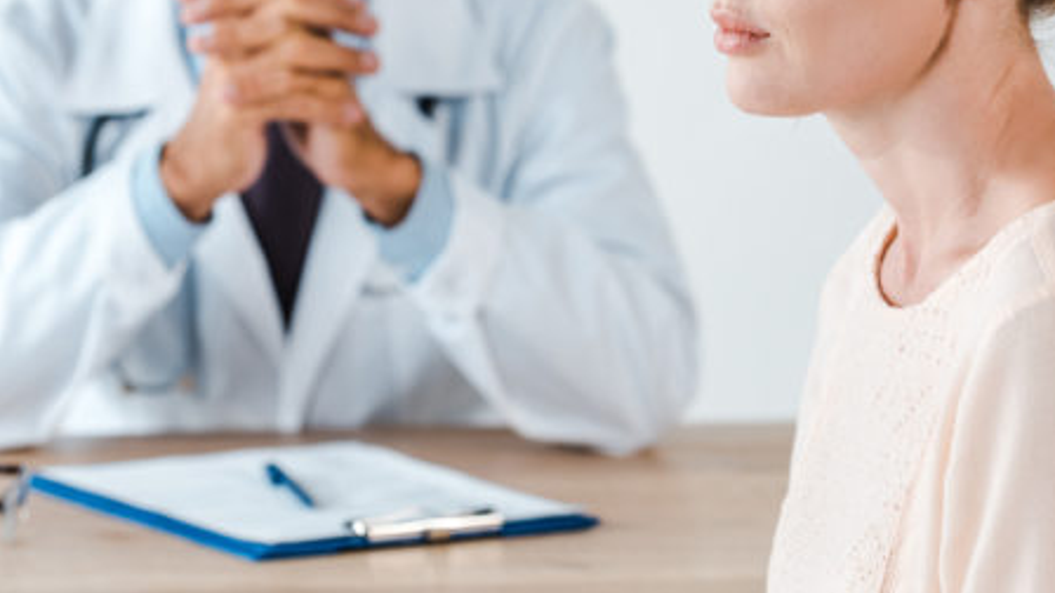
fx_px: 6126
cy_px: 124
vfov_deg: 5.5
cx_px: 563
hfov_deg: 9.8
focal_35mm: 219
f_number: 5
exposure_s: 1/160
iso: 125
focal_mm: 122
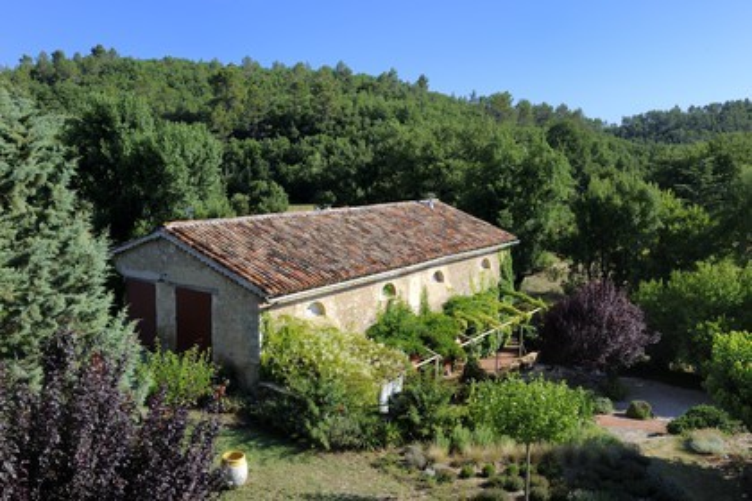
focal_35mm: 32
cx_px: 376
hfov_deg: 58.7
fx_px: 668
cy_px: 250
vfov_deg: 41.1
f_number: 11
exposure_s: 1/160
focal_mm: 32
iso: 200
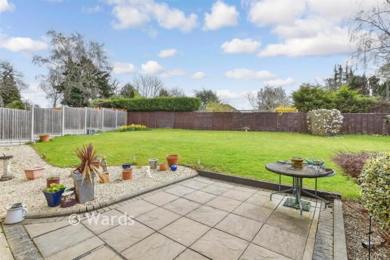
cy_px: 130
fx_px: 163
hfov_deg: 100.4
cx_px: 195
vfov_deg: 77.4
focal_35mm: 15
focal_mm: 10
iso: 320
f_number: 8
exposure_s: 1/500
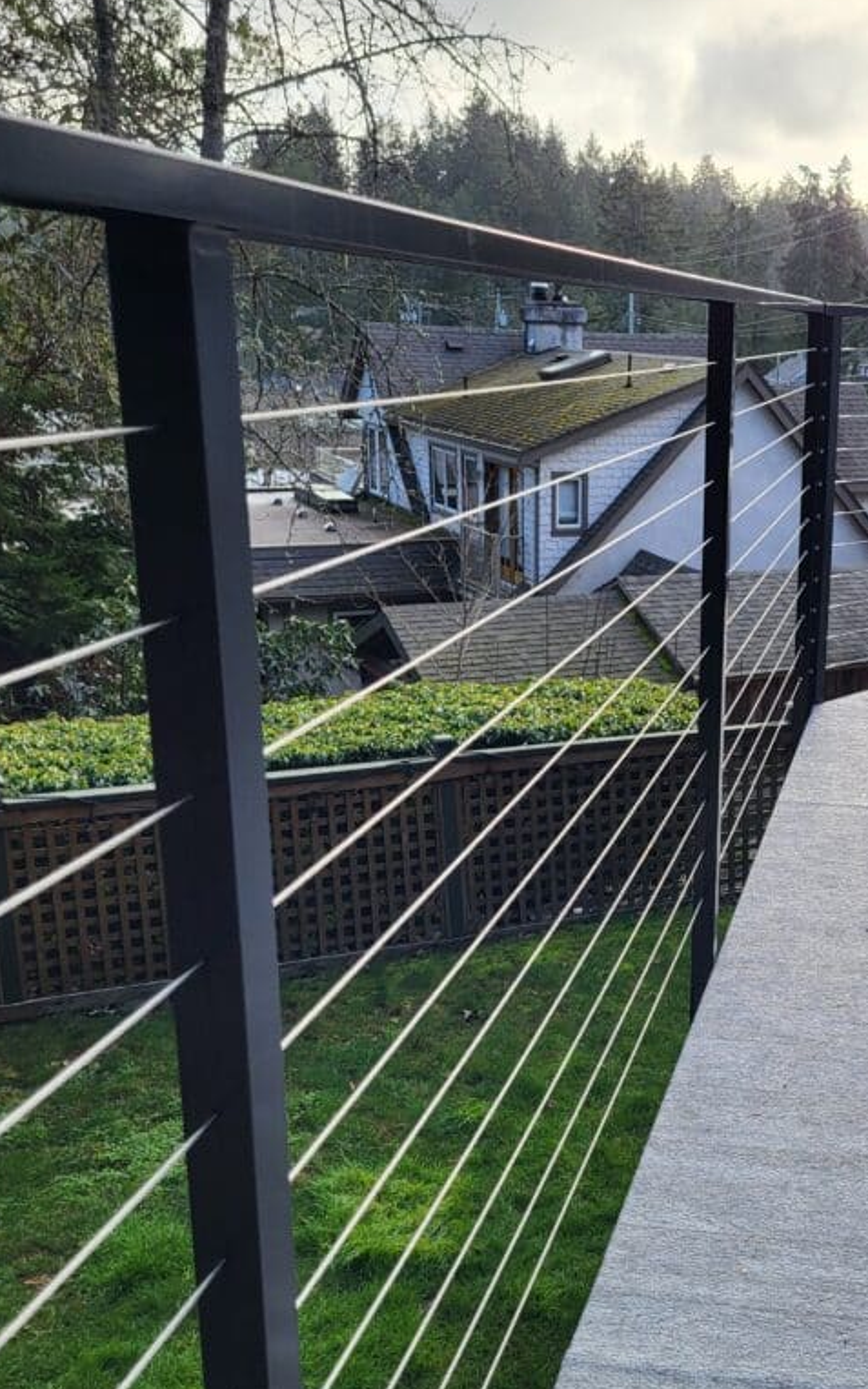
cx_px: 677
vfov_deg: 52.6
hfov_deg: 33.6
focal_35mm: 37
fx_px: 1400
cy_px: 788
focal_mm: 5.4
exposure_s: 1/719
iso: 40
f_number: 1.8
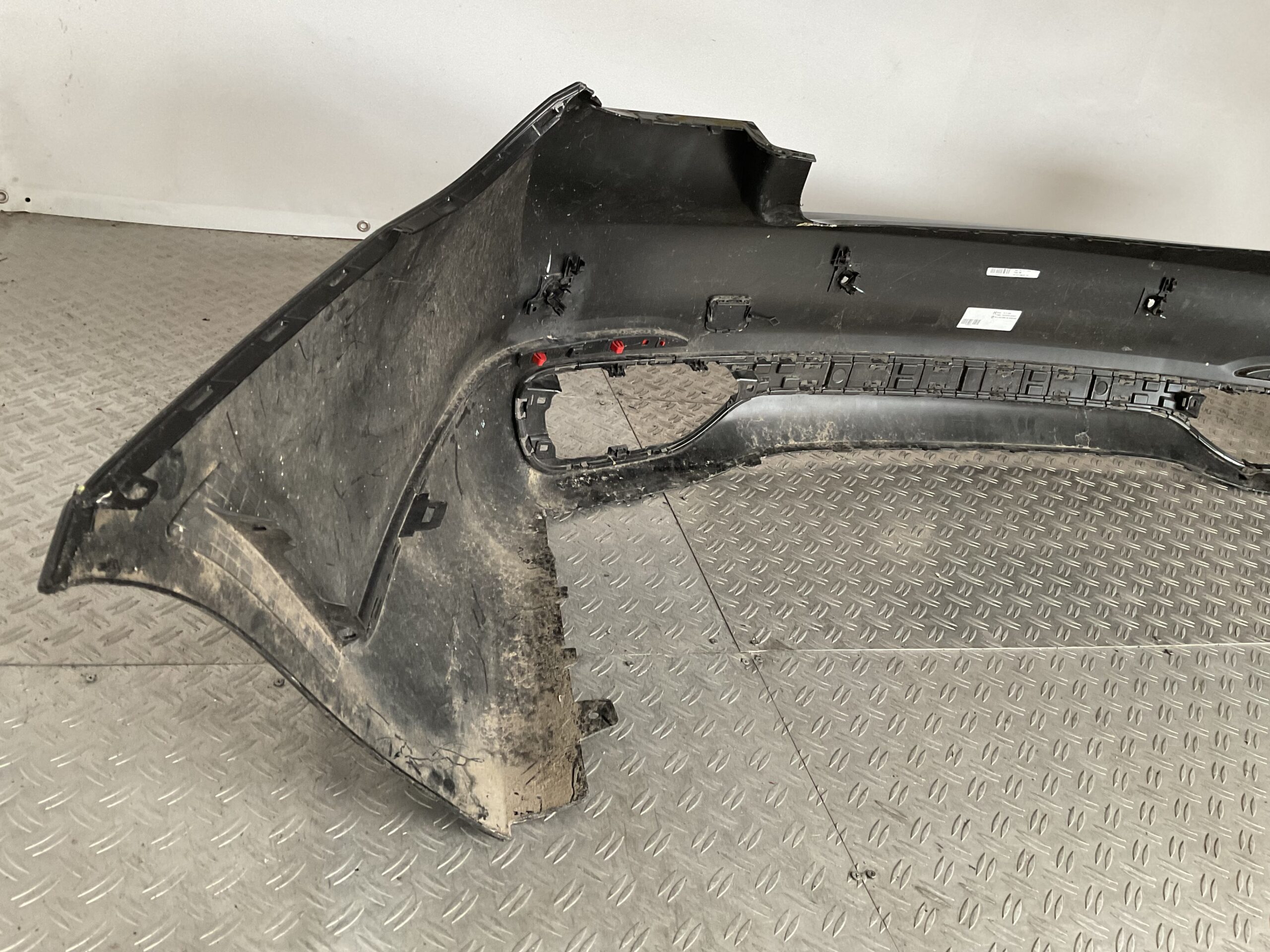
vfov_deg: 48.2
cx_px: 635
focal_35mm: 29
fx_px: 1064
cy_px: 476
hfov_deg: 61.7
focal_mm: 3
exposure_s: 1/50
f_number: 1.8
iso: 125
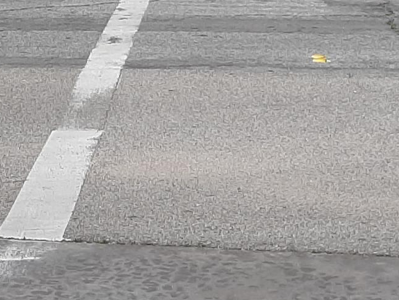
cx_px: 39
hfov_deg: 16.2
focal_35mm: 120
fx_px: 1384
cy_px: -150
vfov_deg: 11.8
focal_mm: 3.93
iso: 40
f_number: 1.7
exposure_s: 1/3891
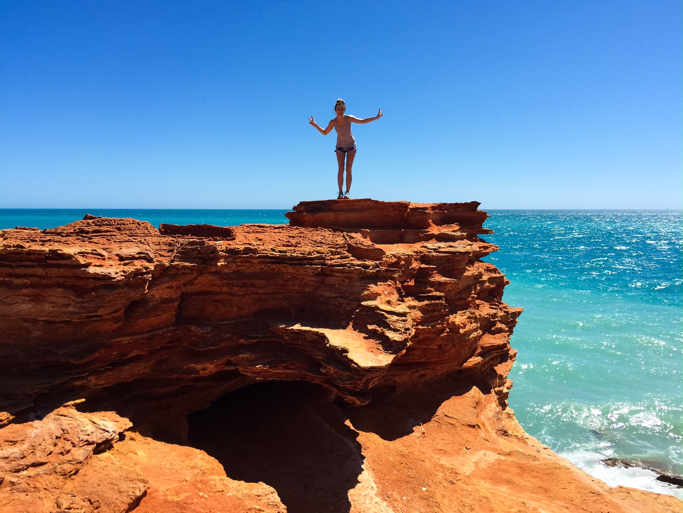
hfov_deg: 61.6
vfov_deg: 48.3
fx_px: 572
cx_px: 342
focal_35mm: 29
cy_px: 256
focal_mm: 4.15
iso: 32
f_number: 2.2
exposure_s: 1/2198
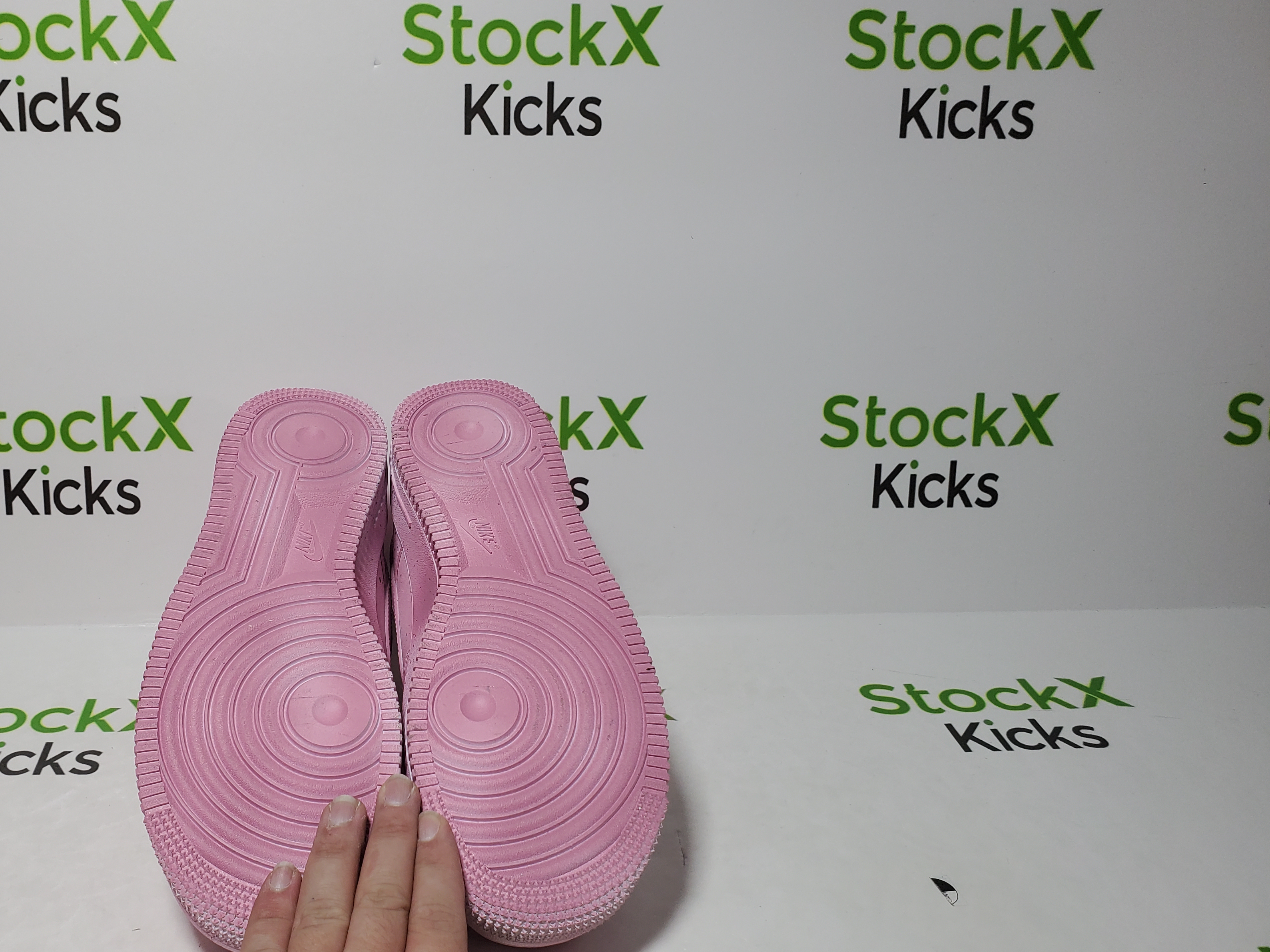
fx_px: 1211
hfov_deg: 54.7
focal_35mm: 33
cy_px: 545
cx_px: 471
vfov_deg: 42.8
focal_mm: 4.3
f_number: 2.4
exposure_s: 1/300
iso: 50
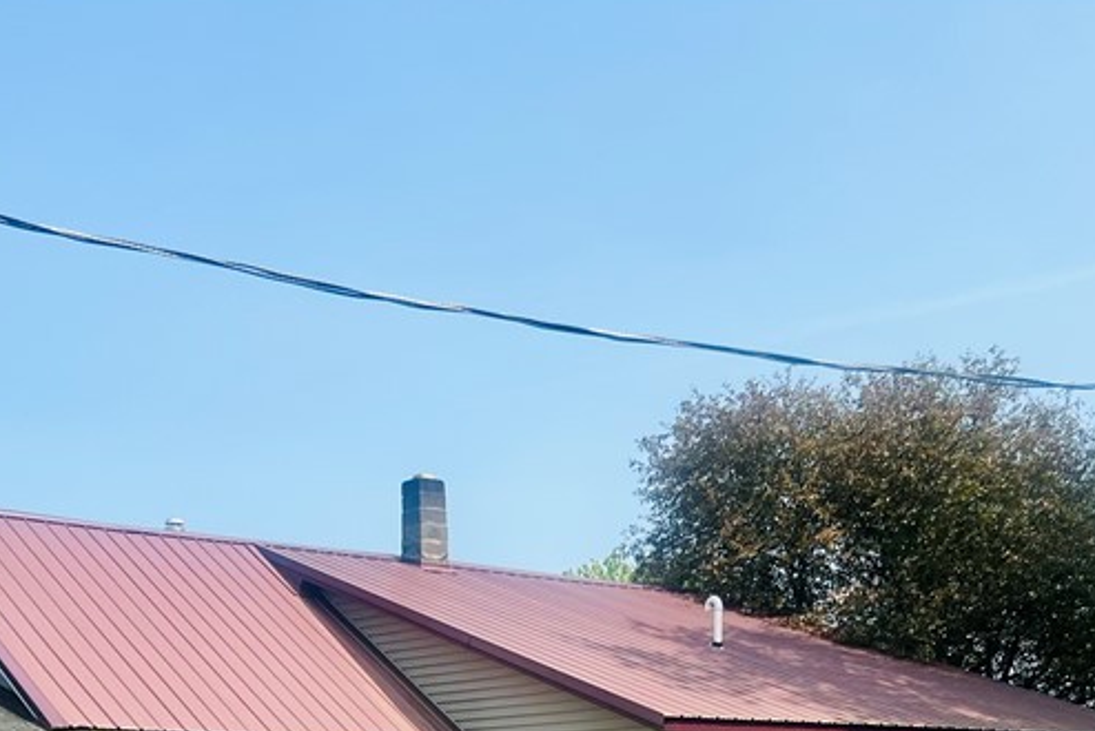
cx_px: 508
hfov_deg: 35.6
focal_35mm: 56
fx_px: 1704
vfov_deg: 22.7
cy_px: 820
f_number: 1.5
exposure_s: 1/3831
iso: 50
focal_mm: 5.7
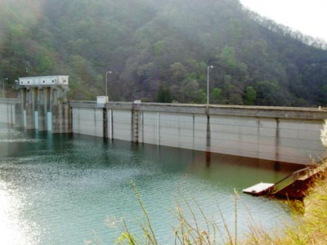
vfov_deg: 36.8
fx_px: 368
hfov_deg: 47.9
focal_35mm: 39
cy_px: 122
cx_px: 164
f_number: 4.7
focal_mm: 8
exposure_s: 1/250
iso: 100
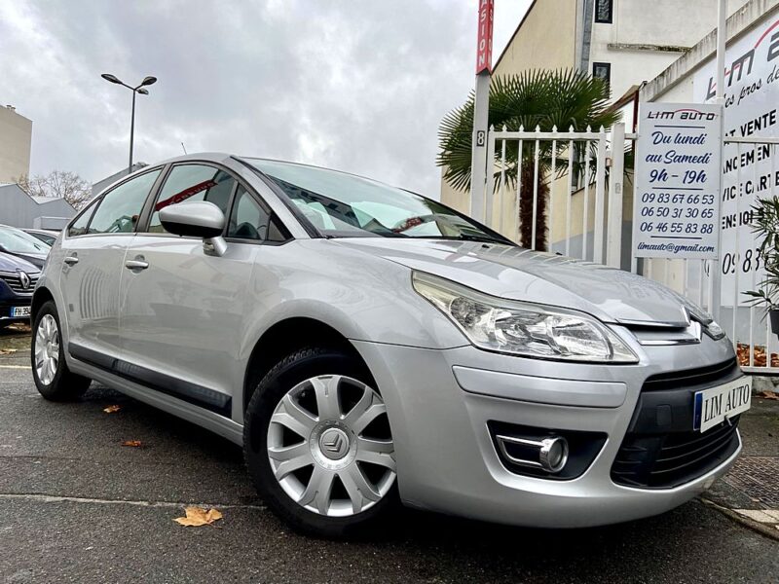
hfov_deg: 67.3
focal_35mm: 26
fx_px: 585
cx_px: 390
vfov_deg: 53.1
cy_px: 292
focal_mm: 4.25
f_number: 1.8
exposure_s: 1/565
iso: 32
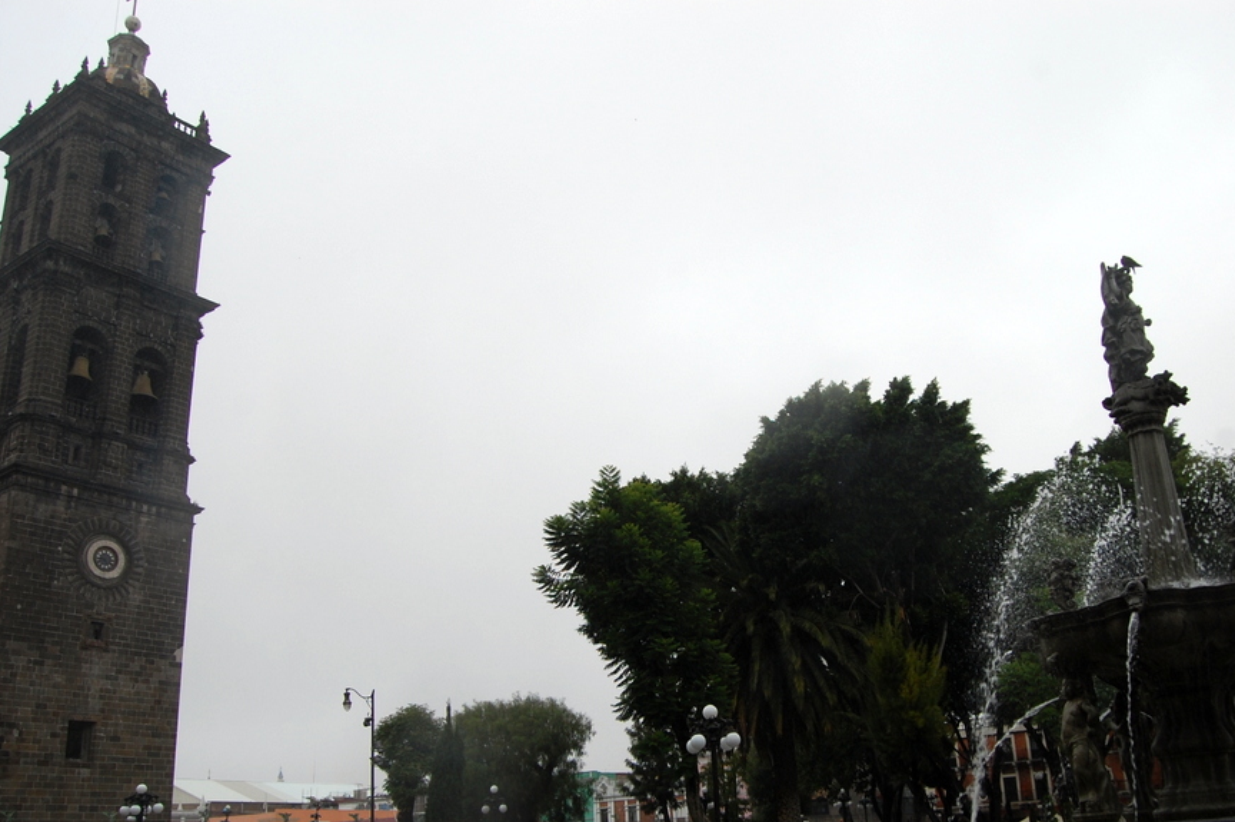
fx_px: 1097
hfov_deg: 58.6
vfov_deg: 41.0
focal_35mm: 32
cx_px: 695
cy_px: 477
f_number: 7.1
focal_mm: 18
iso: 200
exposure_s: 1/200
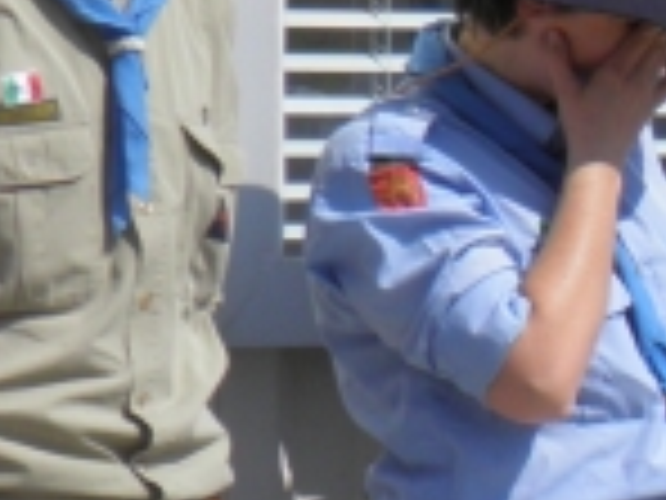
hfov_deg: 4.5
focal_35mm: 433
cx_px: 1588
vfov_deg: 3.4
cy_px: 311
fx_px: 8331
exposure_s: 1/800
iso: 50
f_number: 3.9
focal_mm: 14.4
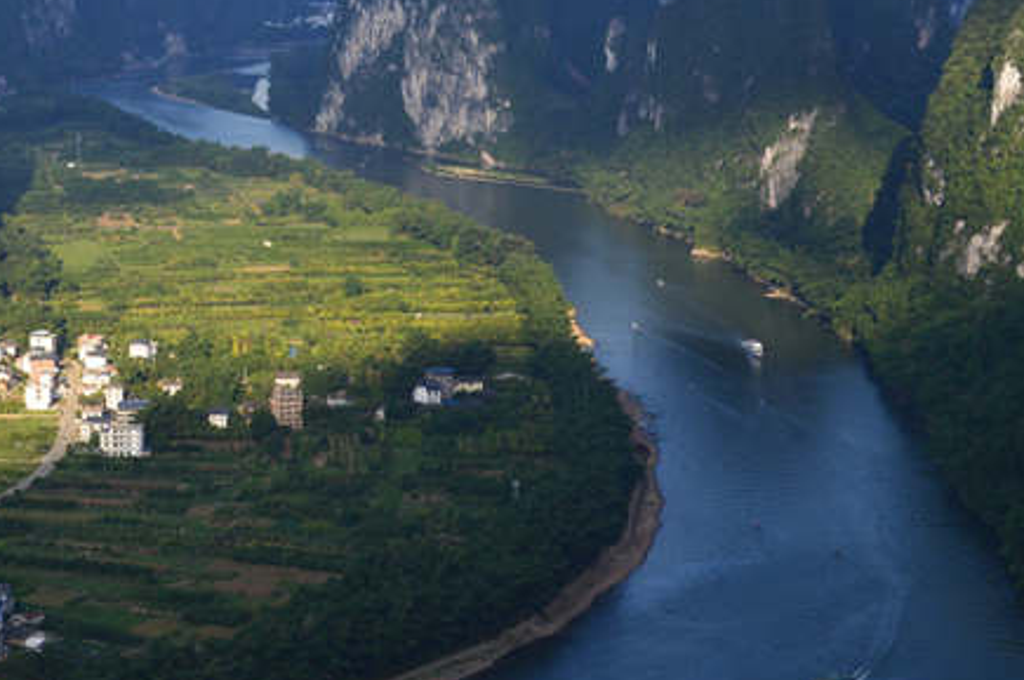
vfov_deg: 14.6
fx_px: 2642
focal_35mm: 93
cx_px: 388
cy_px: 120
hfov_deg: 21.9
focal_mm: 30
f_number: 10
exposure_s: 1/250
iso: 400
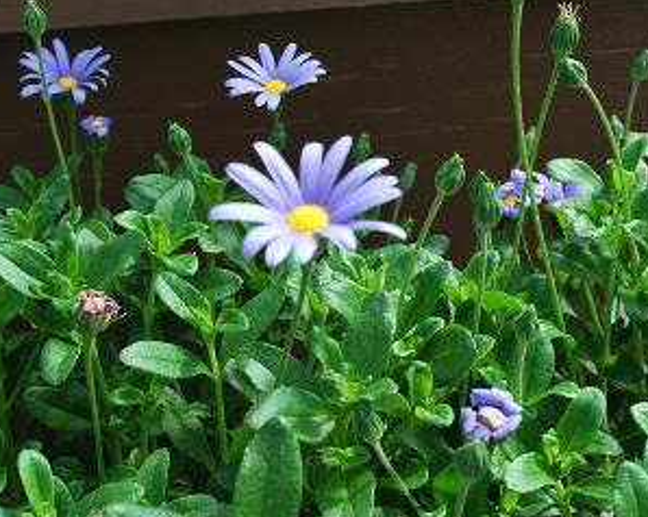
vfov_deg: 28.6
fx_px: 1016
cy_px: 269
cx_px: 365
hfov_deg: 35.3
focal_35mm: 53
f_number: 8
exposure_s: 1/60
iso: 125
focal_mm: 28
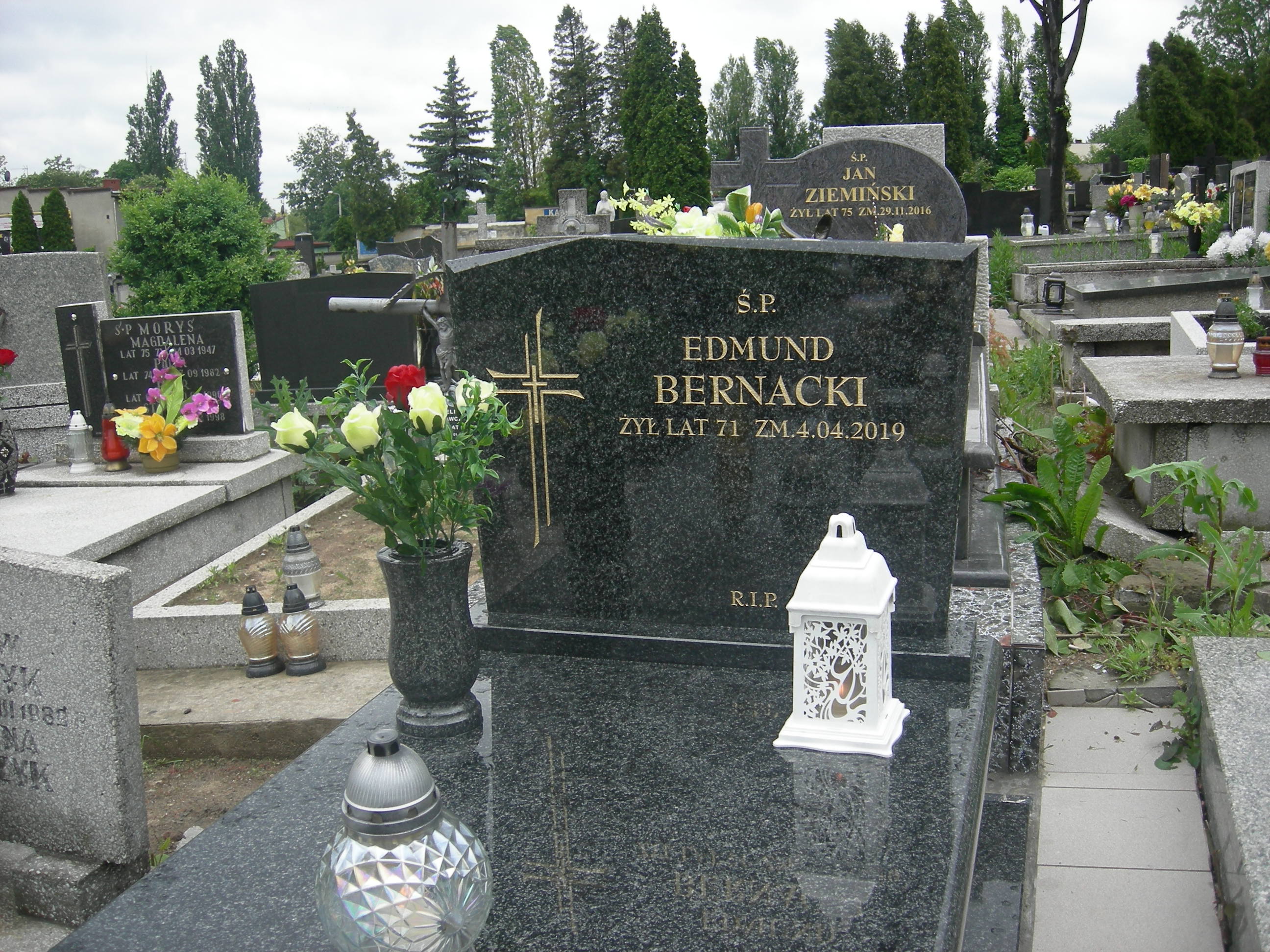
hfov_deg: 51.4
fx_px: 1321
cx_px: 635
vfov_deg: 39.7
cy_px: 476
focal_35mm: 36
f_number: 6
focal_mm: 7.5
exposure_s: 1/273
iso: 64
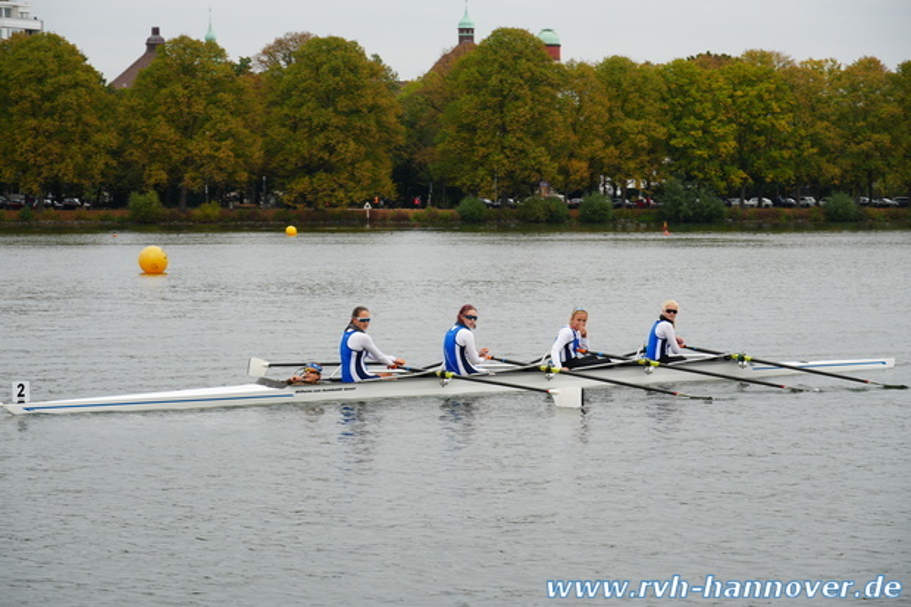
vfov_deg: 13.0
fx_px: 2656
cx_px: 456
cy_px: 304
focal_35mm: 105
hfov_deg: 19.5
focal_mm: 70
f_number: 5.6
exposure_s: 1/125
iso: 100
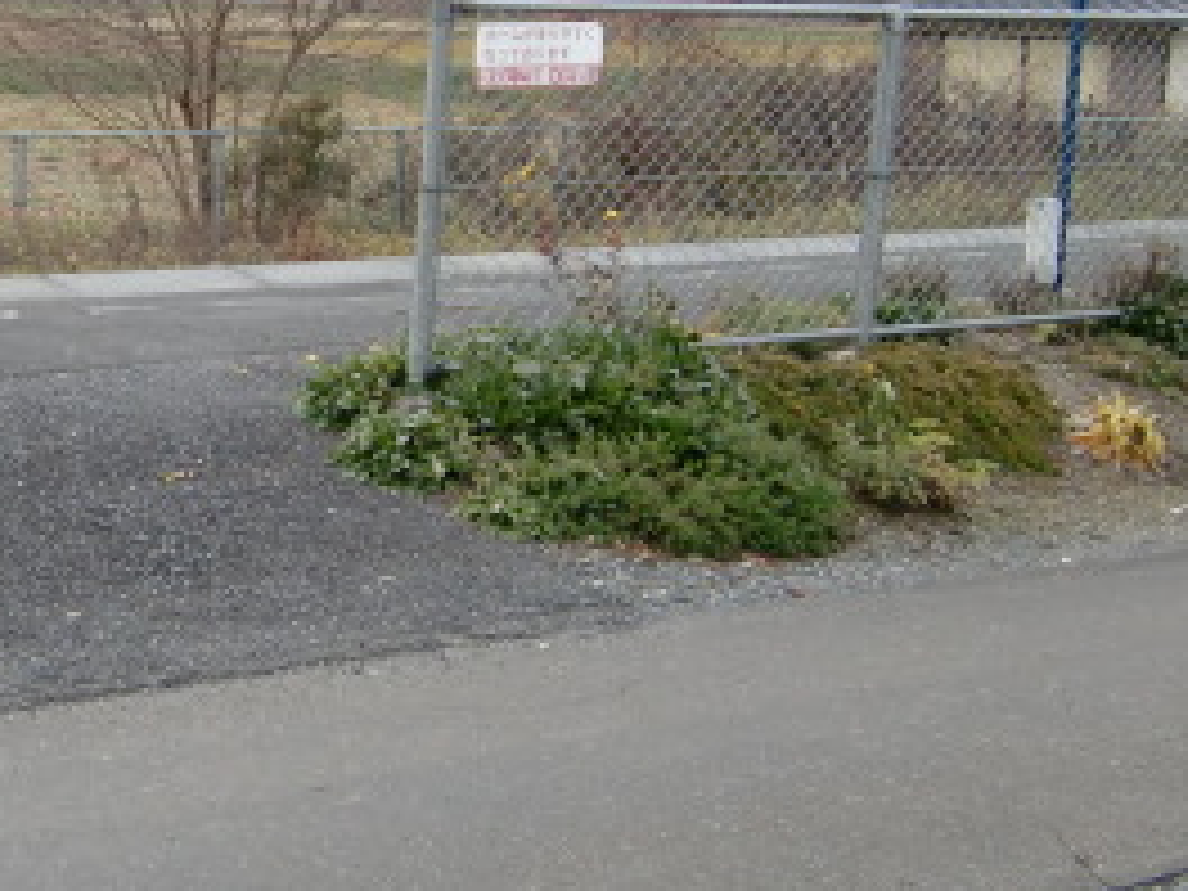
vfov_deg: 21.6
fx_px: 2334
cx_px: 144
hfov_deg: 27.6
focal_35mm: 68
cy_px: 328
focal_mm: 4.9
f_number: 2.6
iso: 160
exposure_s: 1/60
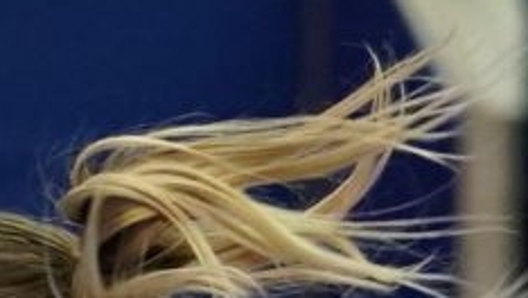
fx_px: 15915
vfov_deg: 1.1
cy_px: 932
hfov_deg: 1.9
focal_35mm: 1136
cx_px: -733
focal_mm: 94
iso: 3200
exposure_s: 1/1000
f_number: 2.8
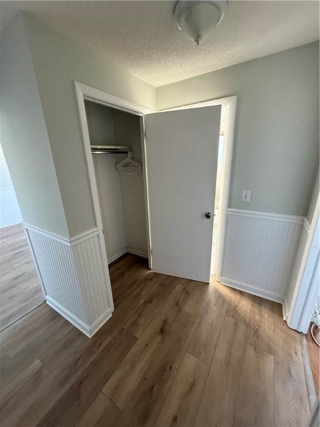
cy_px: 214
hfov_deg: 85.7
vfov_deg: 102.1
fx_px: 173
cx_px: 160
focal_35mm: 14
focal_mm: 2.22
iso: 500
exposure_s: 1/60
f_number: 2.2
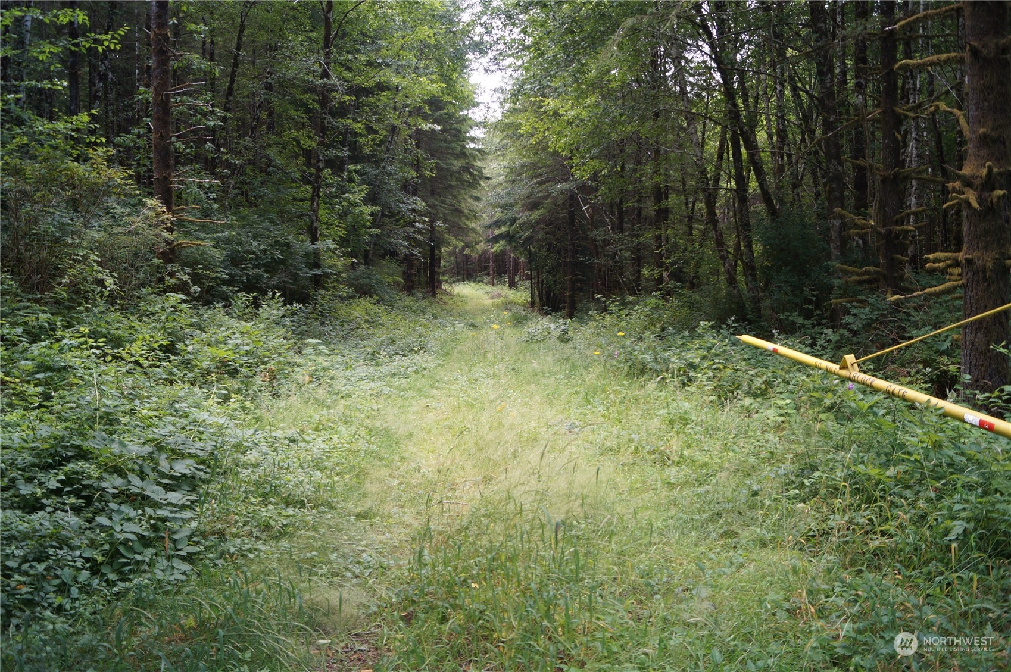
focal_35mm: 27
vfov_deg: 47.9
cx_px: 506
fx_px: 758
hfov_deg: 67.4
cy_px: 336
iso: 200
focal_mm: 18
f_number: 4
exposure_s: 1/160
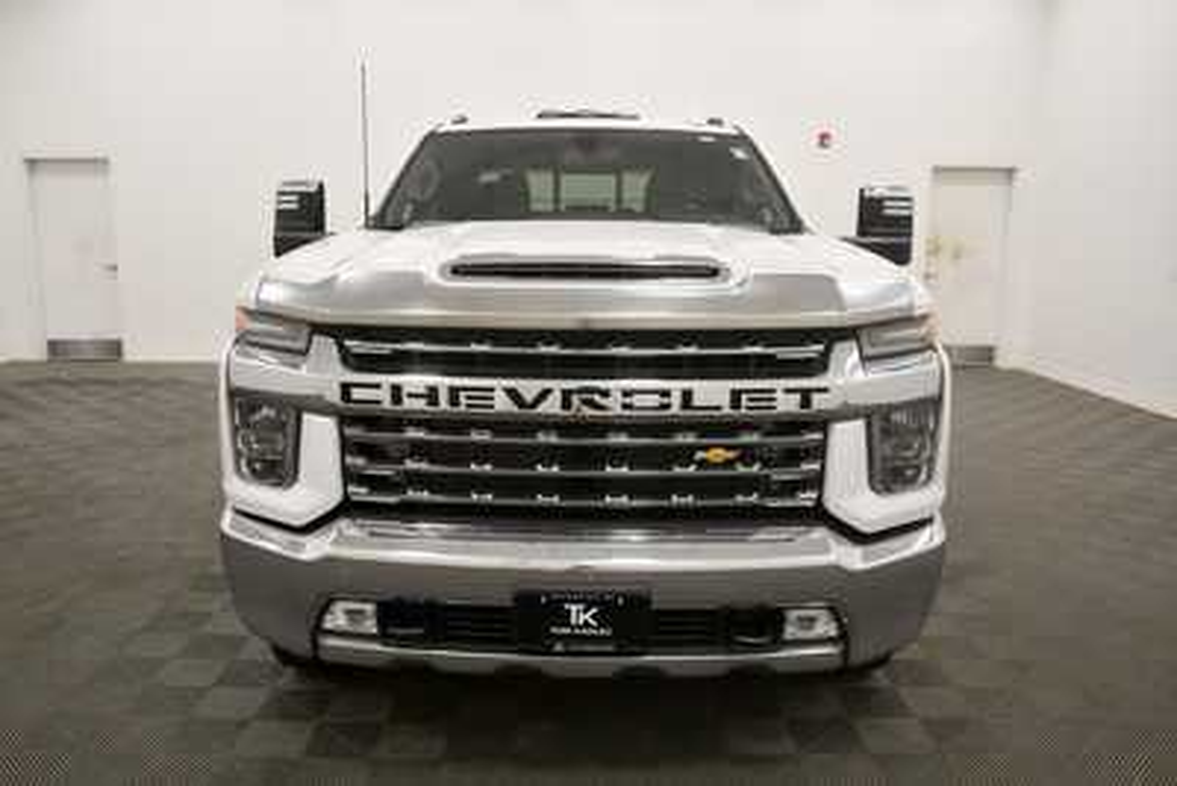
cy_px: 393
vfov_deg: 43.6
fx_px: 981
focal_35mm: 30
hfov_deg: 61.9
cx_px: 588
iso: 800
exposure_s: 1/200
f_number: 5.6
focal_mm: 20
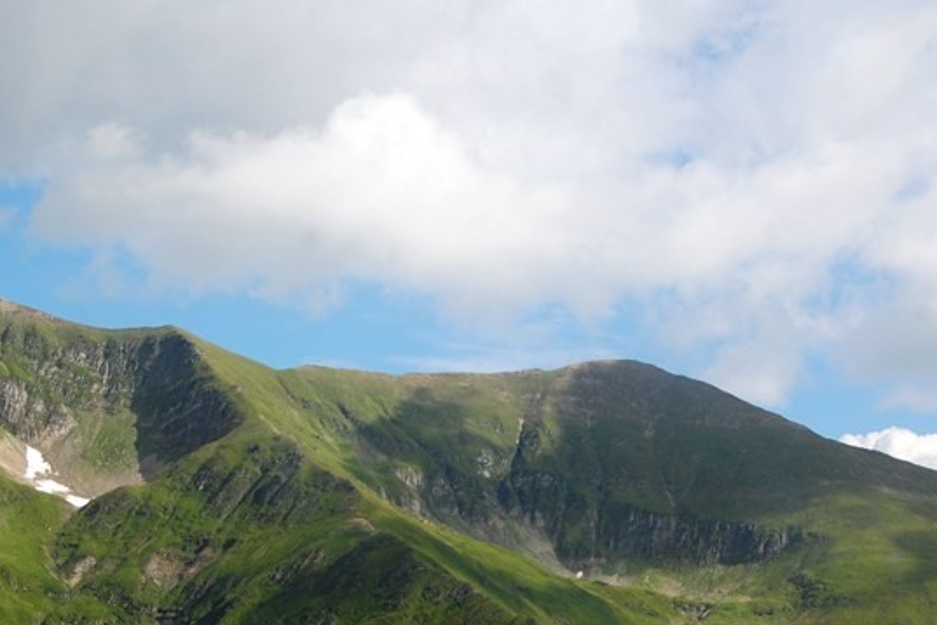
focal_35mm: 85
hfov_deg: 23.9
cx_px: 431
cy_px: 360
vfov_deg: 16.1
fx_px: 2212
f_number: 9
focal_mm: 38
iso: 200
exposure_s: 1/320
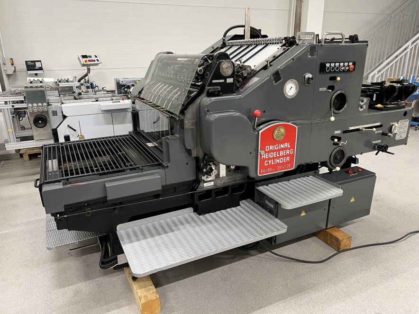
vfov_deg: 53.1
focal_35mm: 26
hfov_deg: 67.3
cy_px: 157
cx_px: 210
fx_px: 315
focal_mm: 5.7
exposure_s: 1/50
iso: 100
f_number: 1.5
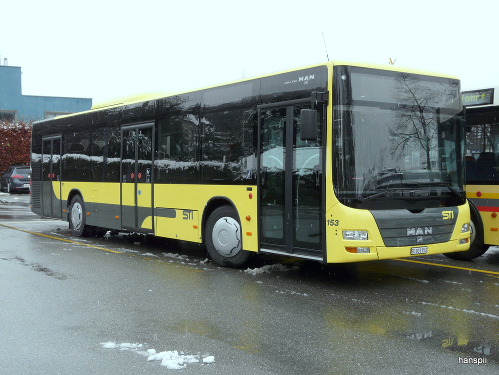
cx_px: 250
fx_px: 678
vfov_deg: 30.9
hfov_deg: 40.4
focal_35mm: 47
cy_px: 188
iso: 125
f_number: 4
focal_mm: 7.7
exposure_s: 1/160
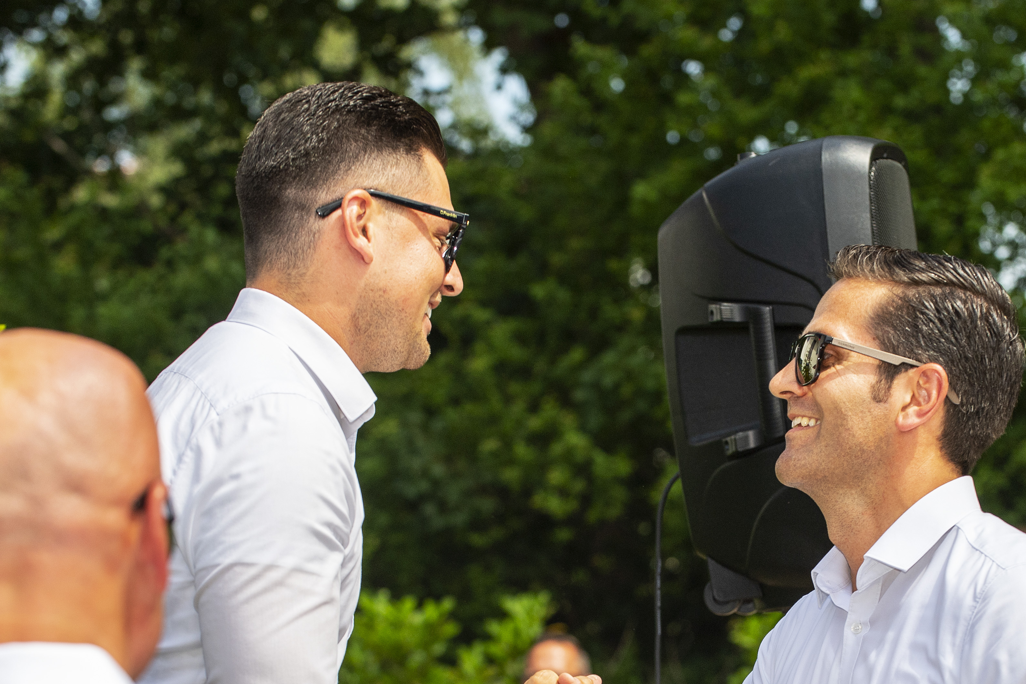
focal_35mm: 184
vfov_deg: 7.4
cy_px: 582
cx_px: 705
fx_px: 5244
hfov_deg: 11.2
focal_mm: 105
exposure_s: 1/2000
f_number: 5.6
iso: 500
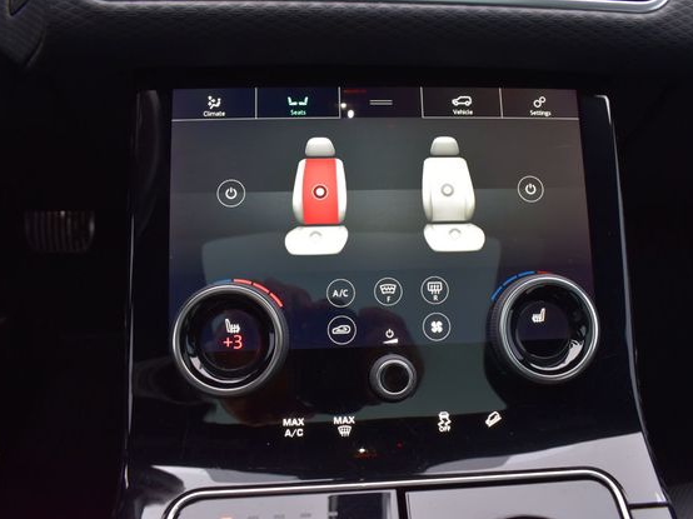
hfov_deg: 59.8
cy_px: 255
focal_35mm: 30
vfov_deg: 46.8
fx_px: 600
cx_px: 387
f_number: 6.3
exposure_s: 1/15
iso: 720
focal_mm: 18
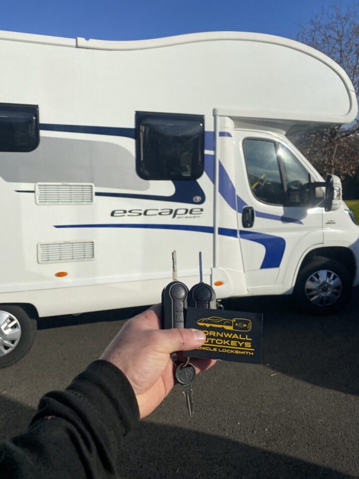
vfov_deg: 63.4
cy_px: 231
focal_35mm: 28
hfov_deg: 49.7
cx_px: 177
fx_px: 387
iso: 32
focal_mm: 4.25
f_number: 1.8
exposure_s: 1/5236
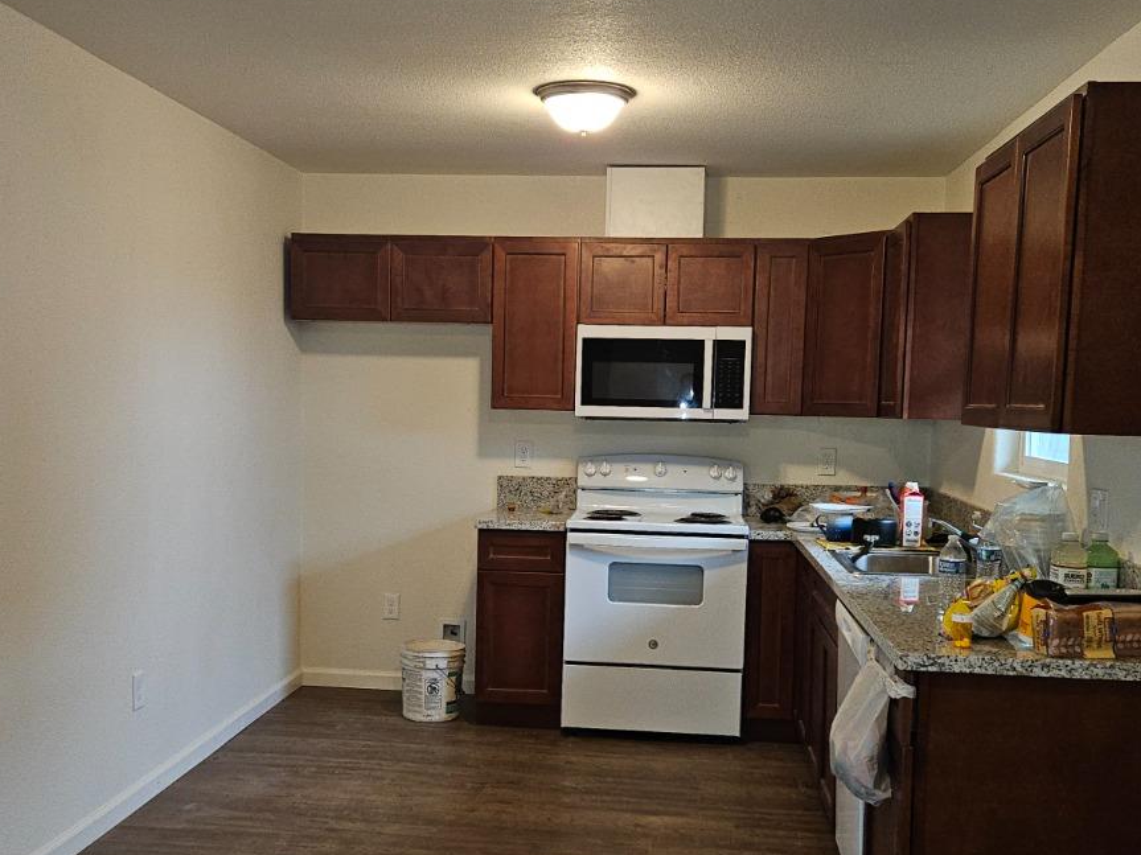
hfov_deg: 46.8
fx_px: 1318
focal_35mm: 40
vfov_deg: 35.8
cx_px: 547
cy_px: 512
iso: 100
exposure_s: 1/24
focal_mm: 5.4
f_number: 1.8
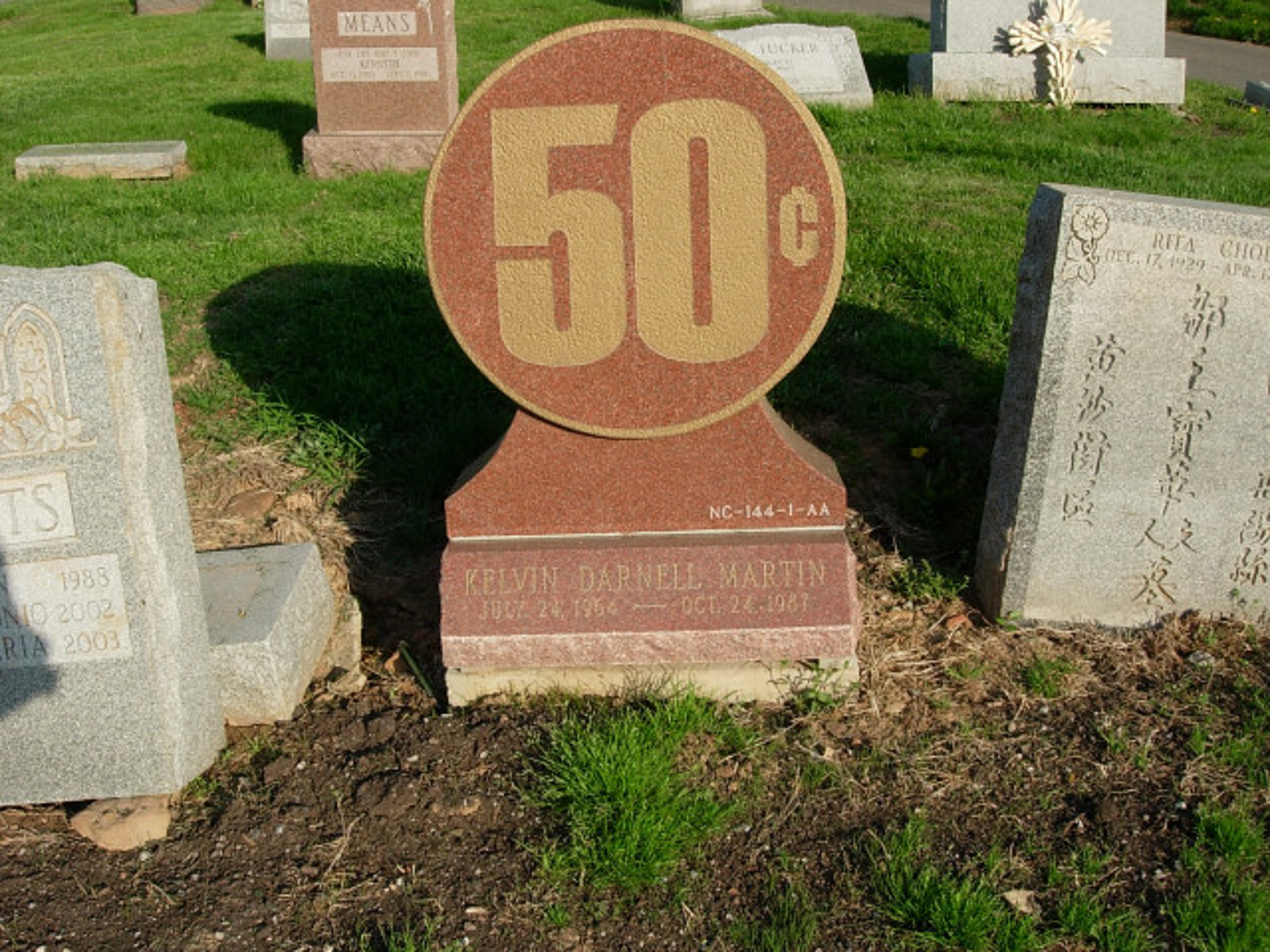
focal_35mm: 38
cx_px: 635
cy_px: 476
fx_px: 1394
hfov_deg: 49.0
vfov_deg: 37.7
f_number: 4.8
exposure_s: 1/483
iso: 79
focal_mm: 7.8
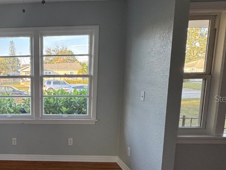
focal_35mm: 28
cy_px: 98
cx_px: 30
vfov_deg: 49.6
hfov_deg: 56.3
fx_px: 183
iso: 80
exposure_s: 1/120
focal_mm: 2.22
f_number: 2.2
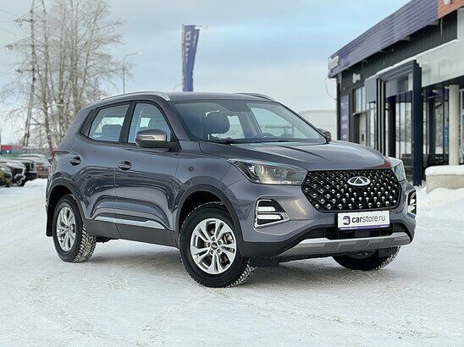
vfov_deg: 19.1
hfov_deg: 25.4
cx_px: 232
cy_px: 174
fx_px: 1031
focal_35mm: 77
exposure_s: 1/156
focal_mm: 9
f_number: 2.8
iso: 25
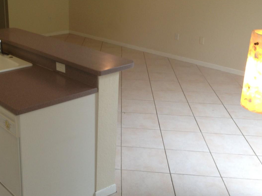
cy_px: 74
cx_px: 68
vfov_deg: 29.0
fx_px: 378
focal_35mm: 50
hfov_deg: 37.3
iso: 50
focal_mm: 4.13
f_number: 2.4
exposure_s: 1/24
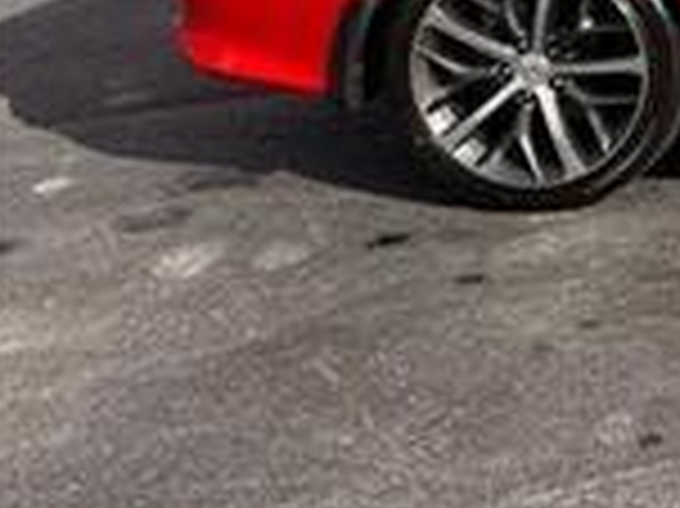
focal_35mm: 80
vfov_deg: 17.2
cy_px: -166
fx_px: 1570
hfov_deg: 19.9
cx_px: 1112
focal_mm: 6.76
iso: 80
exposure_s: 1/3279
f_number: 1.78
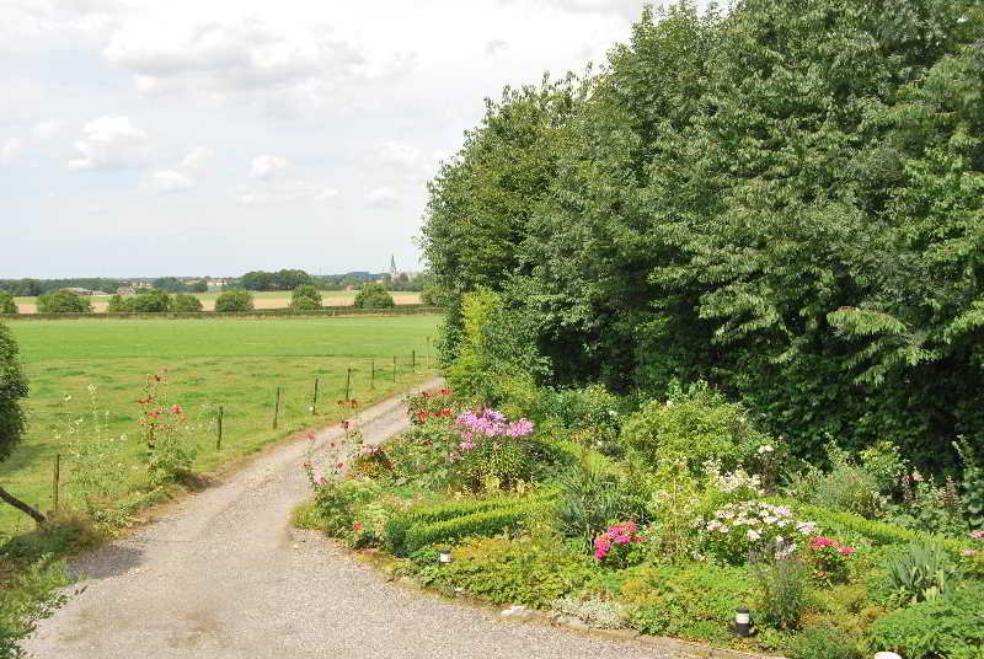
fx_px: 1068
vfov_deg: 34.3
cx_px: 492
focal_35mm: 39
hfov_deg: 49.5
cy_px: 330
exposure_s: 1/200
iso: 100
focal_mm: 26
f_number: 8
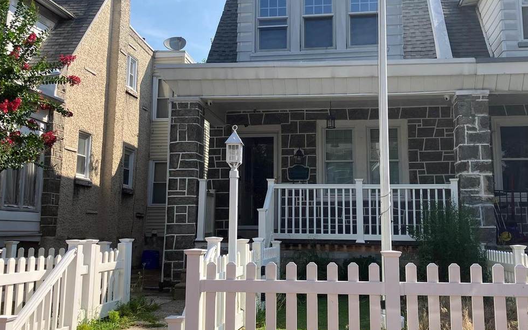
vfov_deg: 32.7
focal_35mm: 39
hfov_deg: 50.4
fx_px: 561
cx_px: 280
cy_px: 145
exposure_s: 1/1736
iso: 32
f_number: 1.8
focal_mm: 3.99
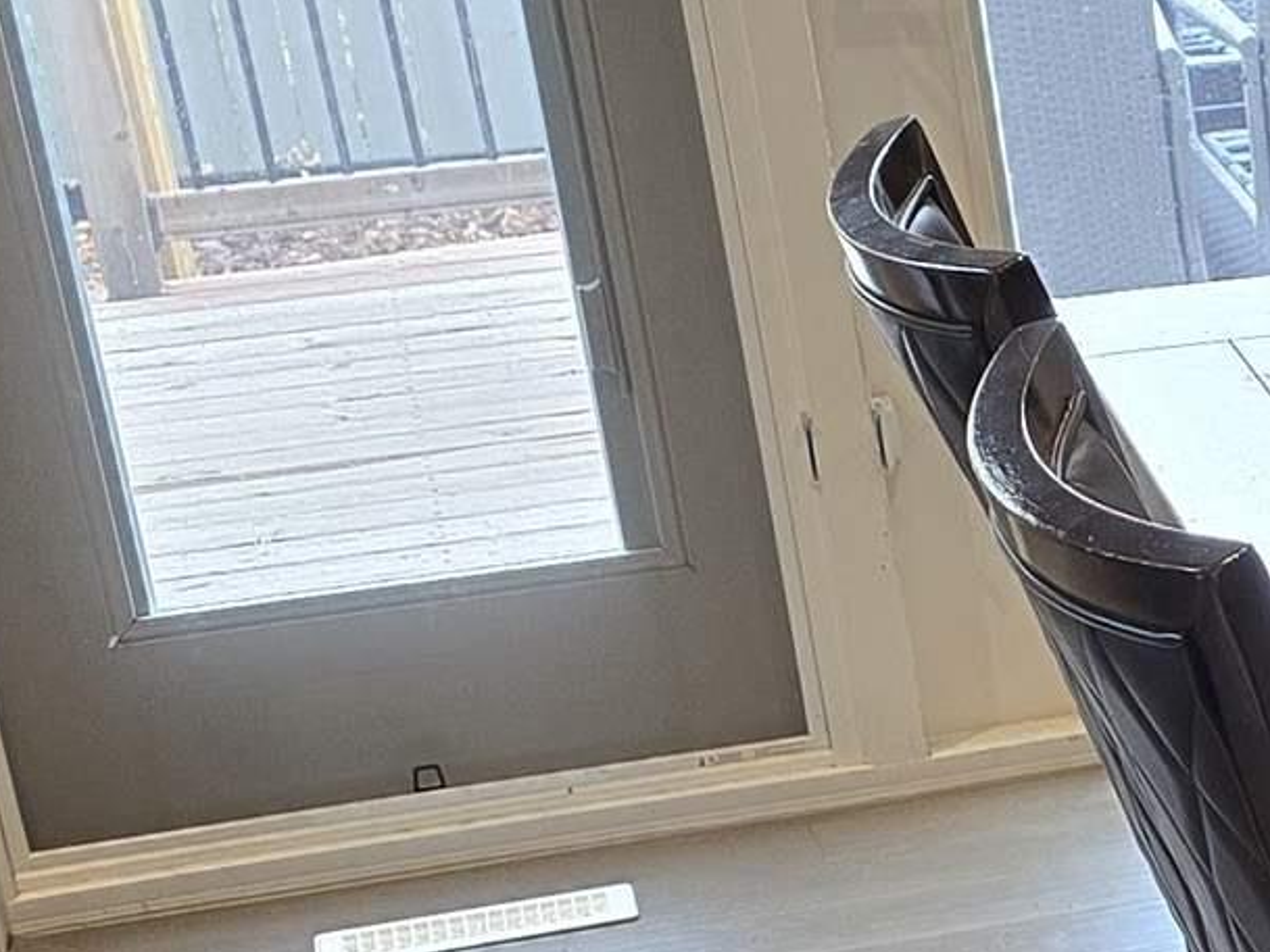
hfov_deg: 15.0
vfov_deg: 12.6
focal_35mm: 116
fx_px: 4257
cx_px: 2206
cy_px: 964
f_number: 1.7
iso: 160
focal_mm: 6.3
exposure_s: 1/120
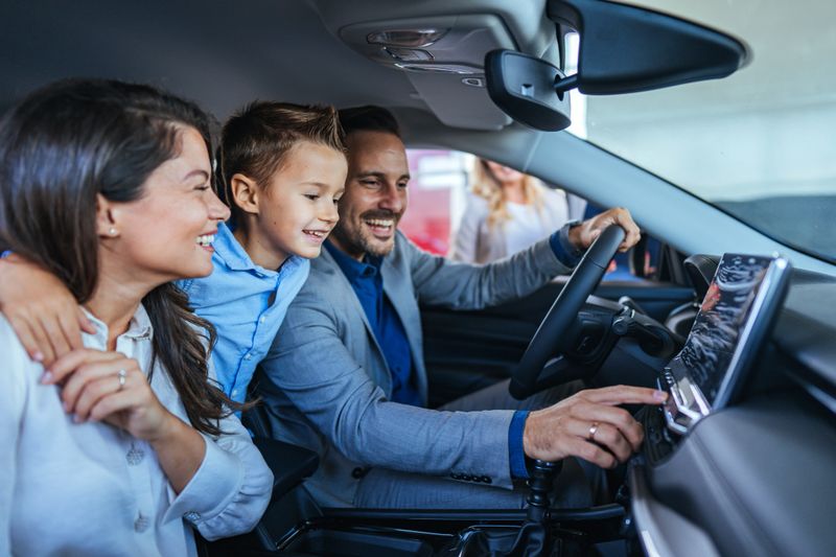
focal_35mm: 24
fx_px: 557
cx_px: 418
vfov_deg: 53.1
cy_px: 278
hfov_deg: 73.8
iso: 100
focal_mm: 24
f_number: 1.4
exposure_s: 1/250
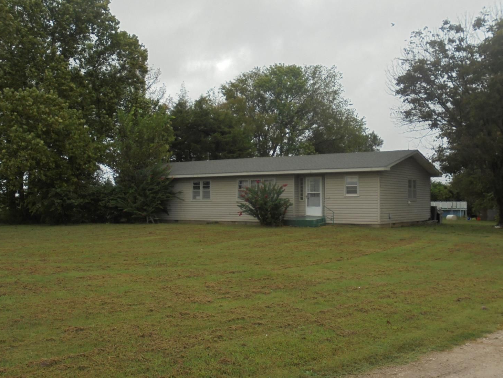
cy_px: 187
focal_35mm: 39
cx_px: 254
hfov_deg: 47.9
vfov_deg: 36.8
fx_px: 567
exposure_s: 1/400
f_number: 4.2
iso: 100
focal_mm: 6.9
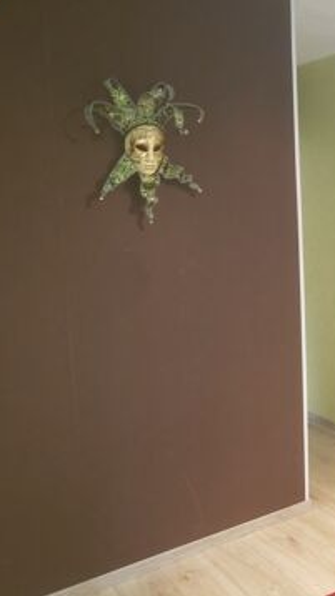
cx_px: 387
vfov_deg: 52.8
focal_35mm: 38
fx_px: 601
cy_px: 298
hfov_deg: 27.8
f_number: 1.5
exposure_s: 1/10
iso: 125
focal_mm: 4.3
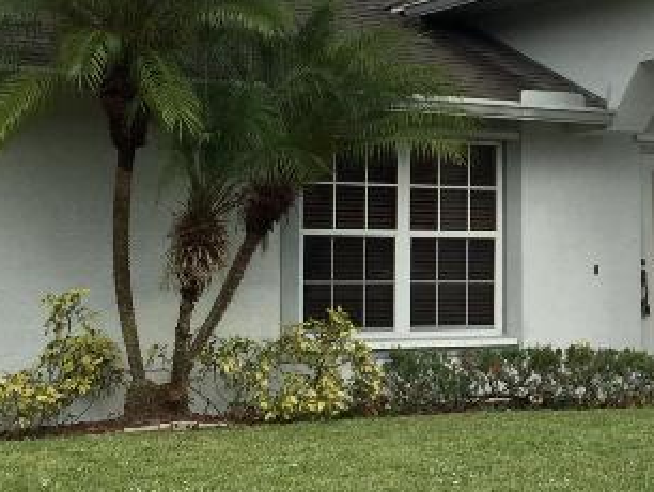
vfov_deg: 15.3
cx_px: 705
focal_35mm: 97
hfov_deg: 19.4
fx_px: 1834
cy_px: 201
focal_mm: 4.15
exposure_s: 1/2083
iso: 32
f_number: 2.2
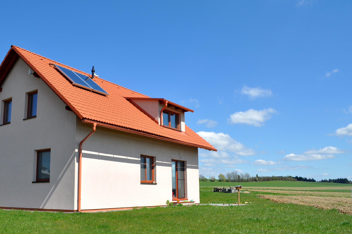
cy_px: 136
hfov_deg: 56.9
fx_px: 322
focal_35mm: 33
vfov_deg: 39.8
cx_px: 145
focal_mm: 18
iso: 200
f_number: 10
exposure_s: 1/400
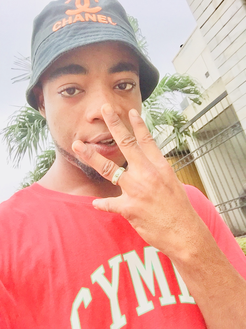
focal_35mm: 31
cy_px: 164
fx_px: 294
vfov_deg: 58.4
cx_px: 123
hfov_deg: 45.4
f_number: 2.2
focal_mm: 2.65
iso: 64
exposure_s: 1/100
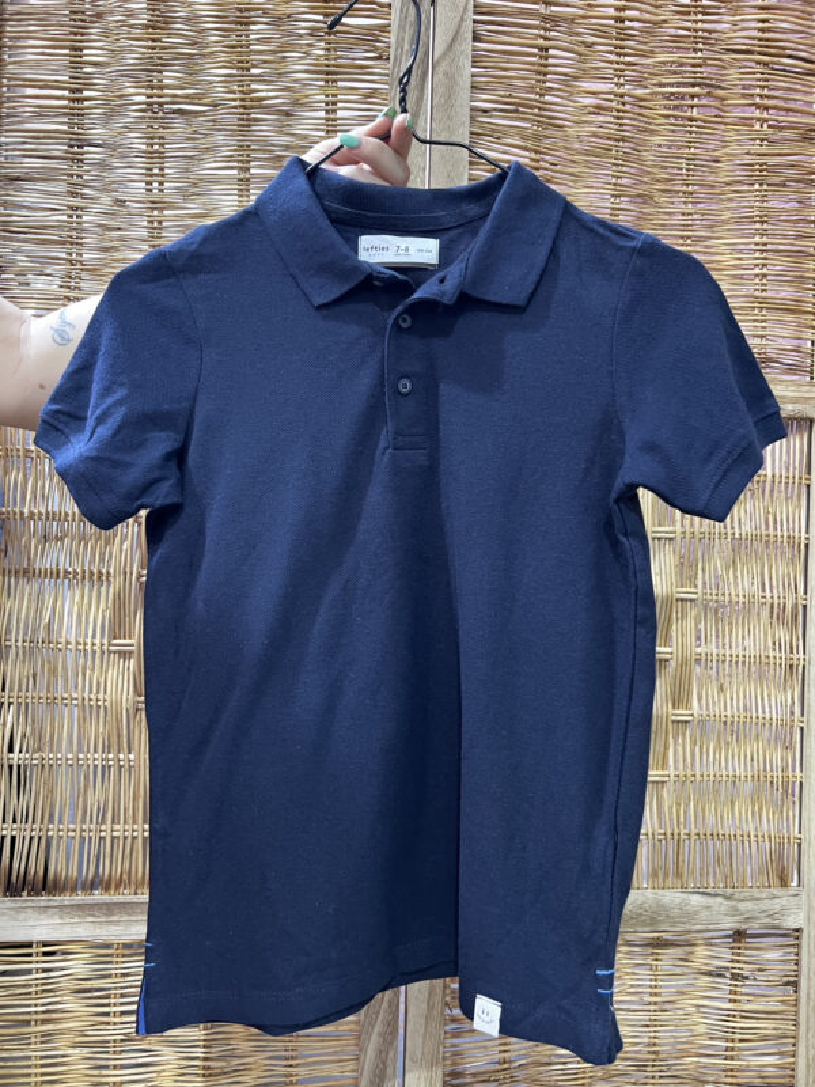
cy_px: 544
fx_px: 816
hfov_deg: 53.1
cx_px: 408
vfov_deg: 67.3
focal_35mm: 26
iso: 250
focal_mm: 5.7
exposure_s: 1/50
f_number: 1.5
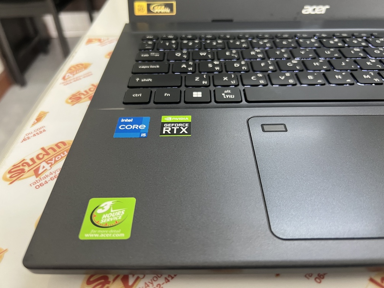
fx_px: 288
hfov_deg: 67.3
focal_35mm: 26
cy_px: 144
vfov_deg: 53.1
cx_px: 192
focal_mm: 5.7
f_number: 1.5
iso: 160
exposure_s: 1/60
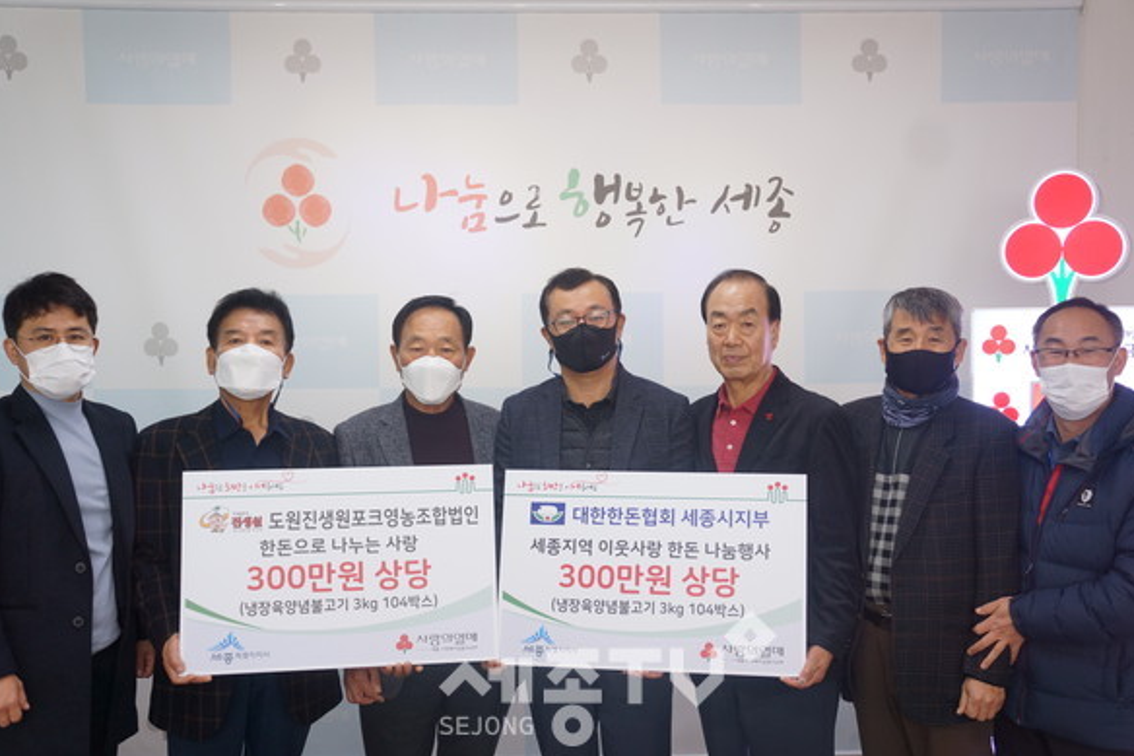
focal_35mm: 38
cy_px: 387
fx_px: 1197
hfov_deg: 50.7
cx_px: 579
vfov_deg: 35.0
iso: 400
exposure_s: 1/60
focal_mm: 25
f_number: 4
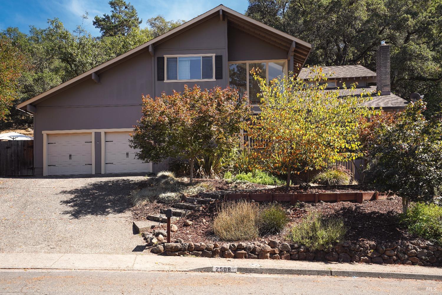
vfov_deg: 38.9
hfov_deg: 55.8
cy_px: 148
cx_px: 221
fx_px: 417
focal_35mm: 34
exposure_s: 1/160
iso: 200
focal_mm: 34
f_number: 8
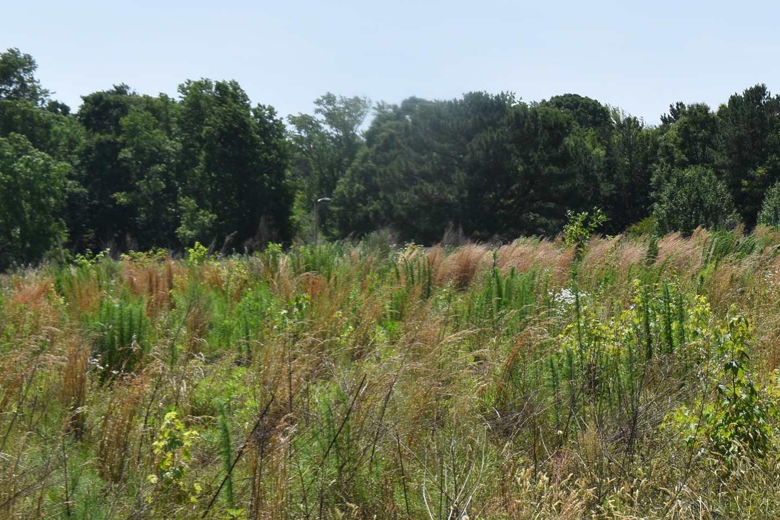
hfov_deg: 23.5
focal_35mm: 83
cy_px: 212
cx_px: 776
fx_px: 1798
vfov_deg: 16.4
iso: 100
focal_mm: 26
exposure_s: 1/200
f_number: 13
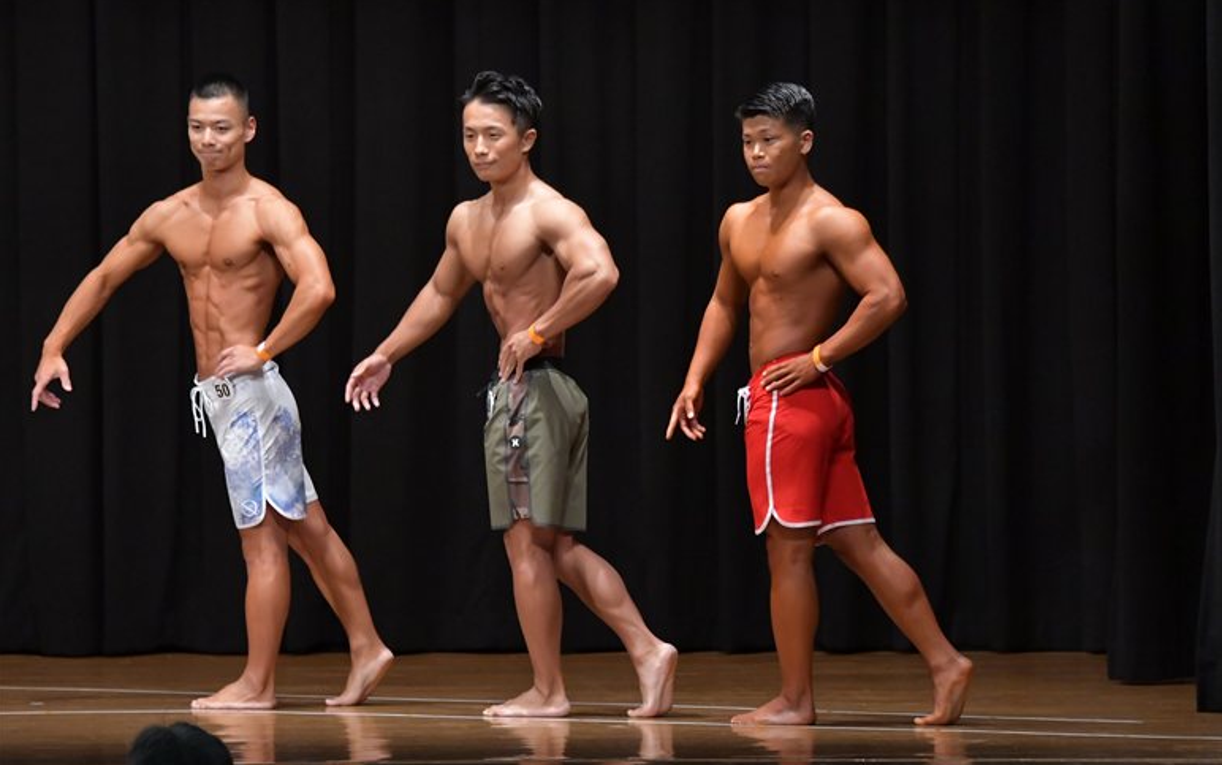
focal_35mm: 230
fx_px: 7662
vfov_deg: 5.7
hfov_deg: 9.1
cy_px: 401
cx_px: 610
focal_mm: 150
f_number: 5.6
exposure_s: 1/400
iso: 5000
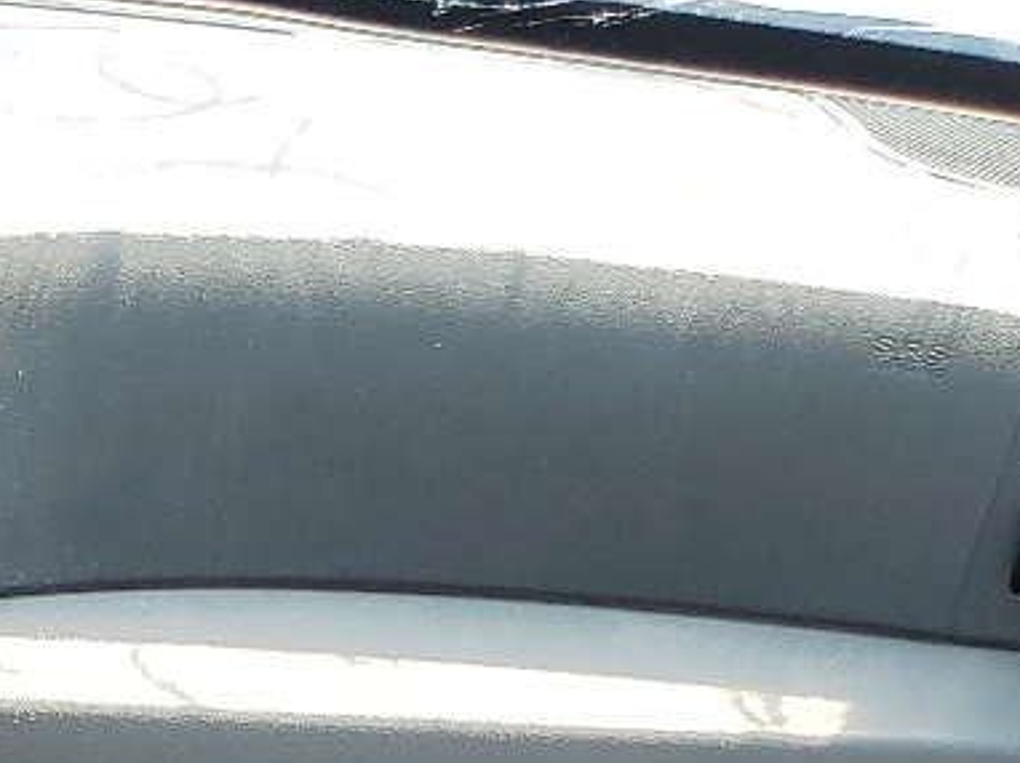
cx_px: -606
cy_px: 1587
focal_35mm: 109
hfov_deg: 16.2
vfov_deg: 11.9
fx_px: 3210
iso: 50
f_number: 1.5
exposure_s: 1/312
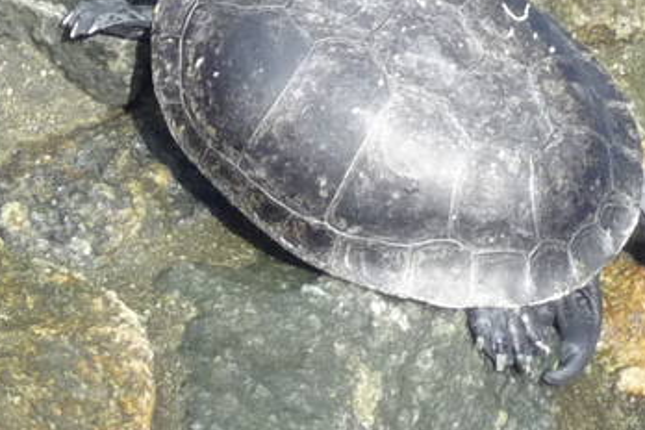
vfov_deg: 3.2
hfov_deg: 4.8
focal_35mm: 425
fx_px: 7614
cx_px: -263
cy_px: 252
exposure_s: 1/160
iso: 200
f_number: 4.7
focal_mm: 15.2
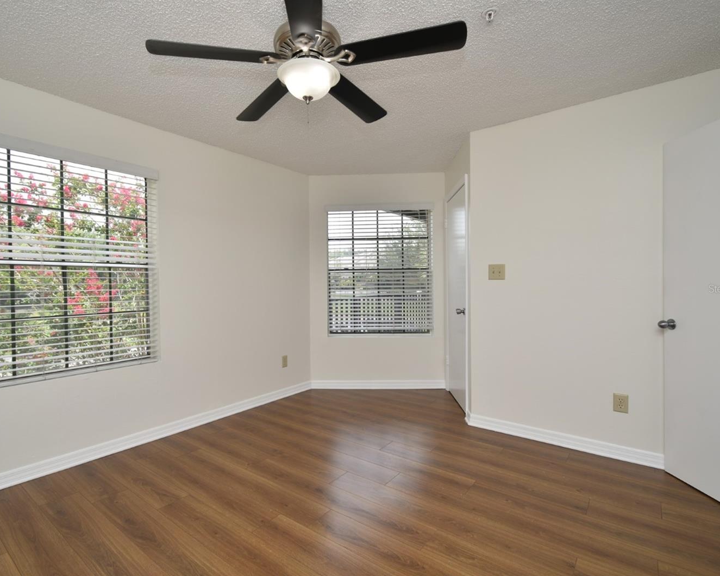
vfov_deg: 77.0
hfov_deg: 89.3
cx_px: 322
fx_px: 362
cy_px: 289
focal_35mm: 17
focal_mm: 10
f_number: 5.6
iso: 100
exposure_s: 1/125
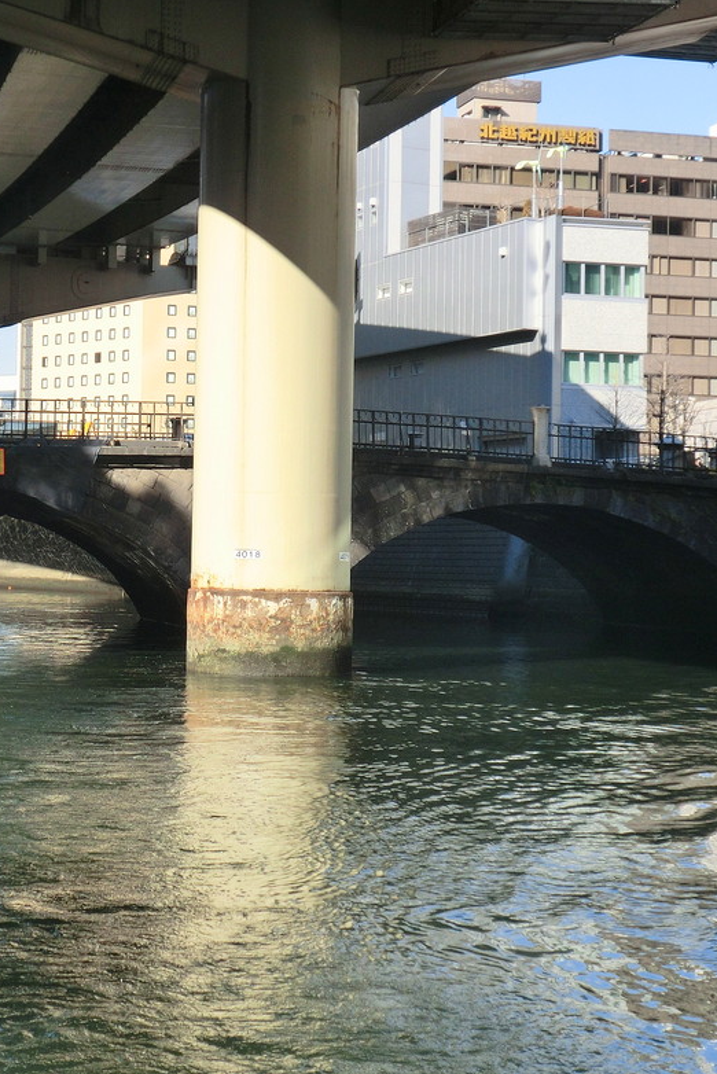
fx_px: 1850
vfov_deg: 32.4
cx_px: 225
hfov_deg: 21.8
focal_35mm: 62
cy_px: 531
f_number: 3.4
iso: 100
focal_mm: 7.9
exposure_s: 1/640
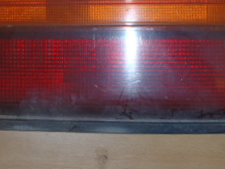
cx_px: 61
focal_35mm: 66
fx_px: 429
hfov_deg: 29.0
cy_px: 13
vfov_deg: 21.7
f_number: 3.9
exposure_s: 1/30
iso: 100
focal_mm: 5
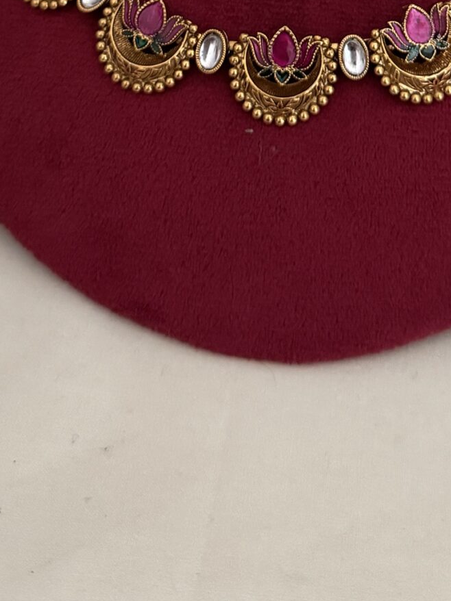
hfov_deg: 20.9
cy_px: -229
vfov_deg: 23.7
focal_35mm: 70
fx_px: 1217
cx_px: 329
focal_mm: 6.76
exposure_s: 1/60
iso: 640
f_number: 1.78
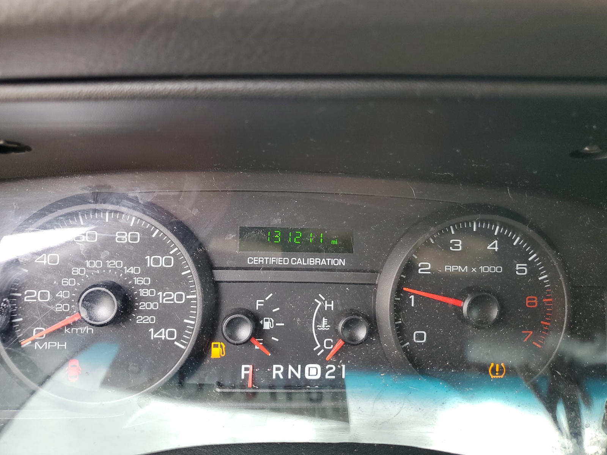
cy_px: 228
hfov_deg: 67.3
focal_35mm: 26
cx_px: 304
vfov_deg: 53.1
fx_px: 456
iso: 62
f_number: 1.5
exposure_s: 1/60.2
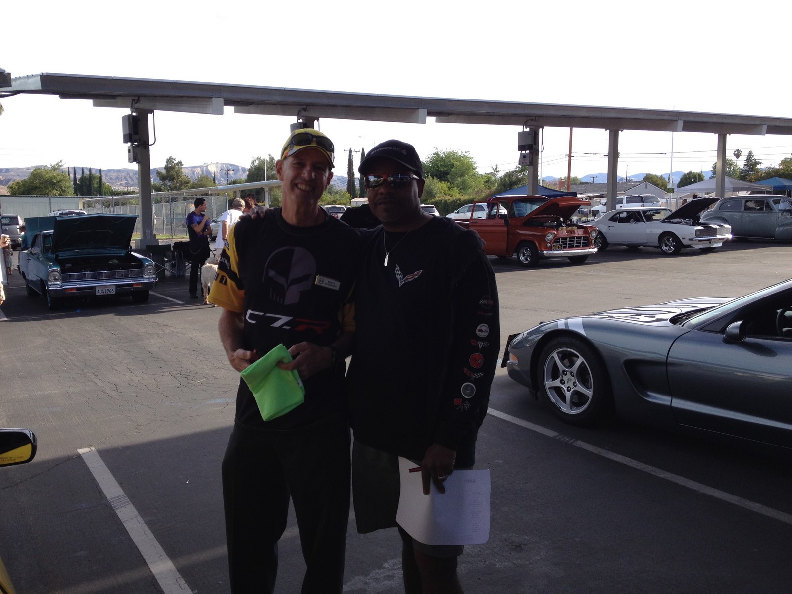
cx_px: 396
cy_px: 297
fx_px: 801
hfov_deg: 52.6
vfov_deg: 40.7
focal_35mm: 35
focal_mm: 4.28
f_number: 2.4
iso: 50
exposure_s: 1/627
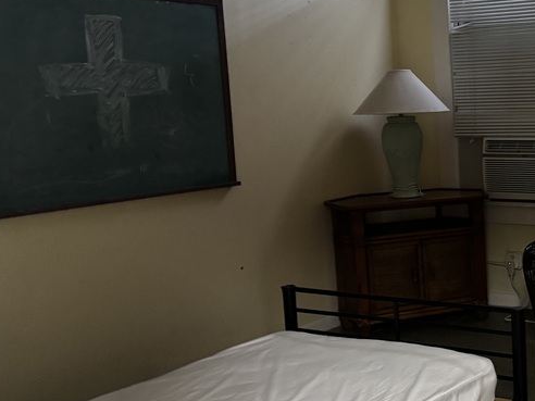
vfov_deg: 28.6
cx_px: 559
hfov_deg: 33.6
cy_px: 192
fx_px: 788
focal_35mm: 51
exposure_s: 1/30
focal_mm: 6.76
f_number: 1.78
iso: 1000
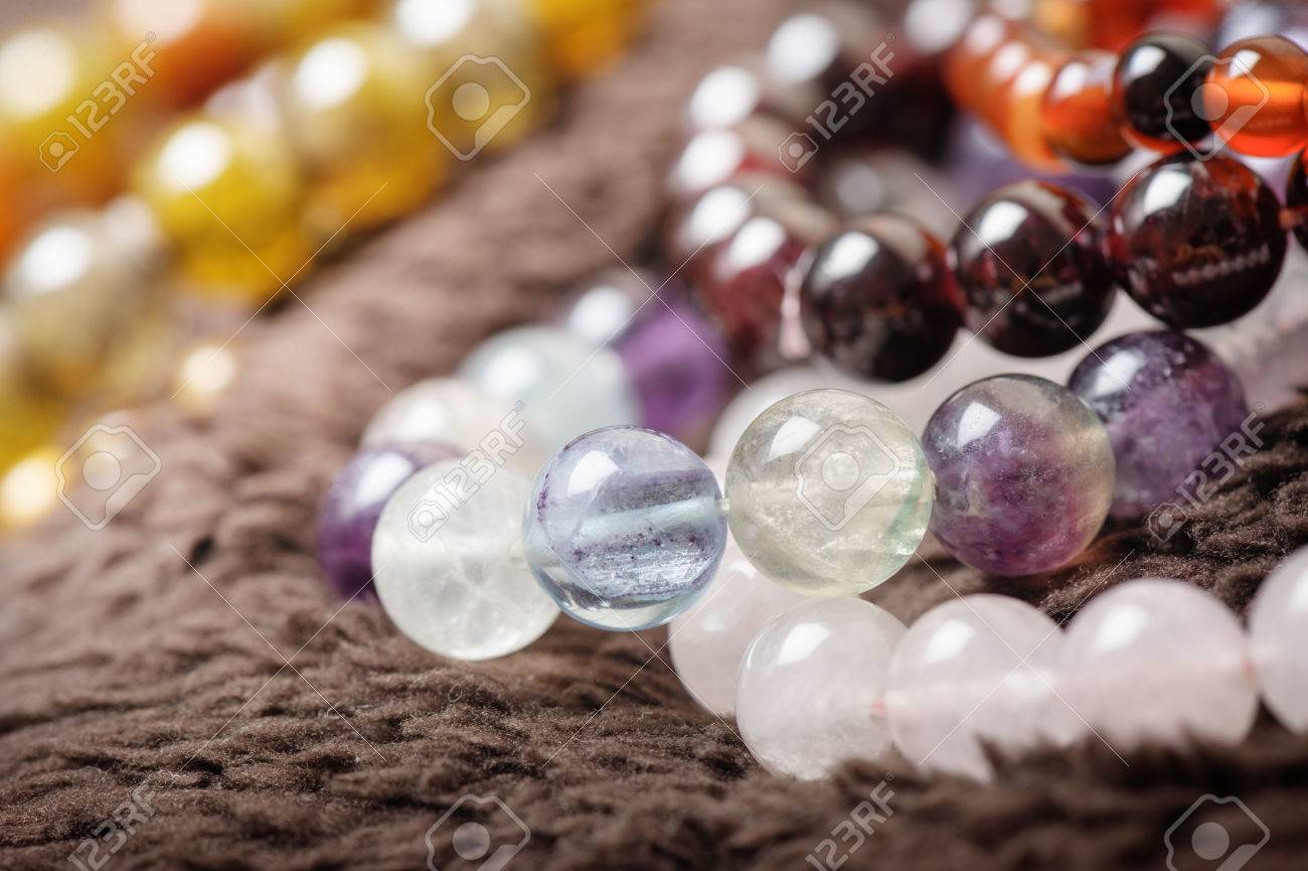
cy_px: 436
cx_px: 654
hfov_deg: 19.5
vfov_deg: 13.0
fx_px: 3812
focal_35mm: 105
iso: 200
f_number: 11
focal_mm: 105
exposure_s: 1/160
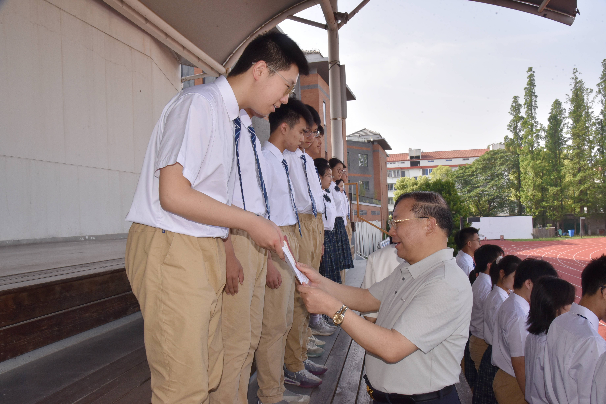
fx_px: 522
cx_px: 303
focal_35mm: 31
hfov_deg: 60.3
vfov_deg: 42.4
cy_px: 202
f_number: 18
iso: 1000
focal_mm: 31
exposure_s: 1/200
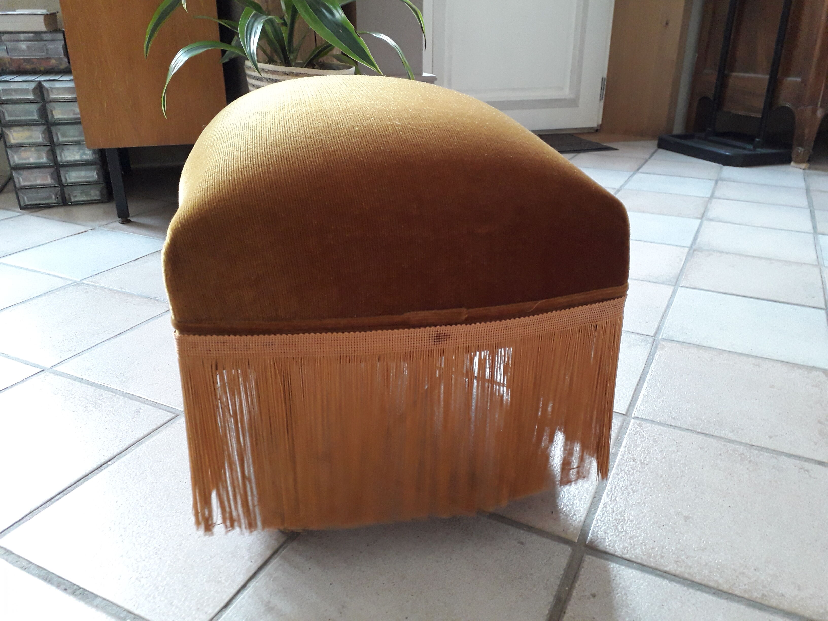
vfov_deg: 51.4
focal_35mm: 27
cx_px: 414
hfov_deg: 65.3
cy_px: 310
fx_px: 646
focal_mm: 3.6
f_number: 1.9
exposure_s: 1/25
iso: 200
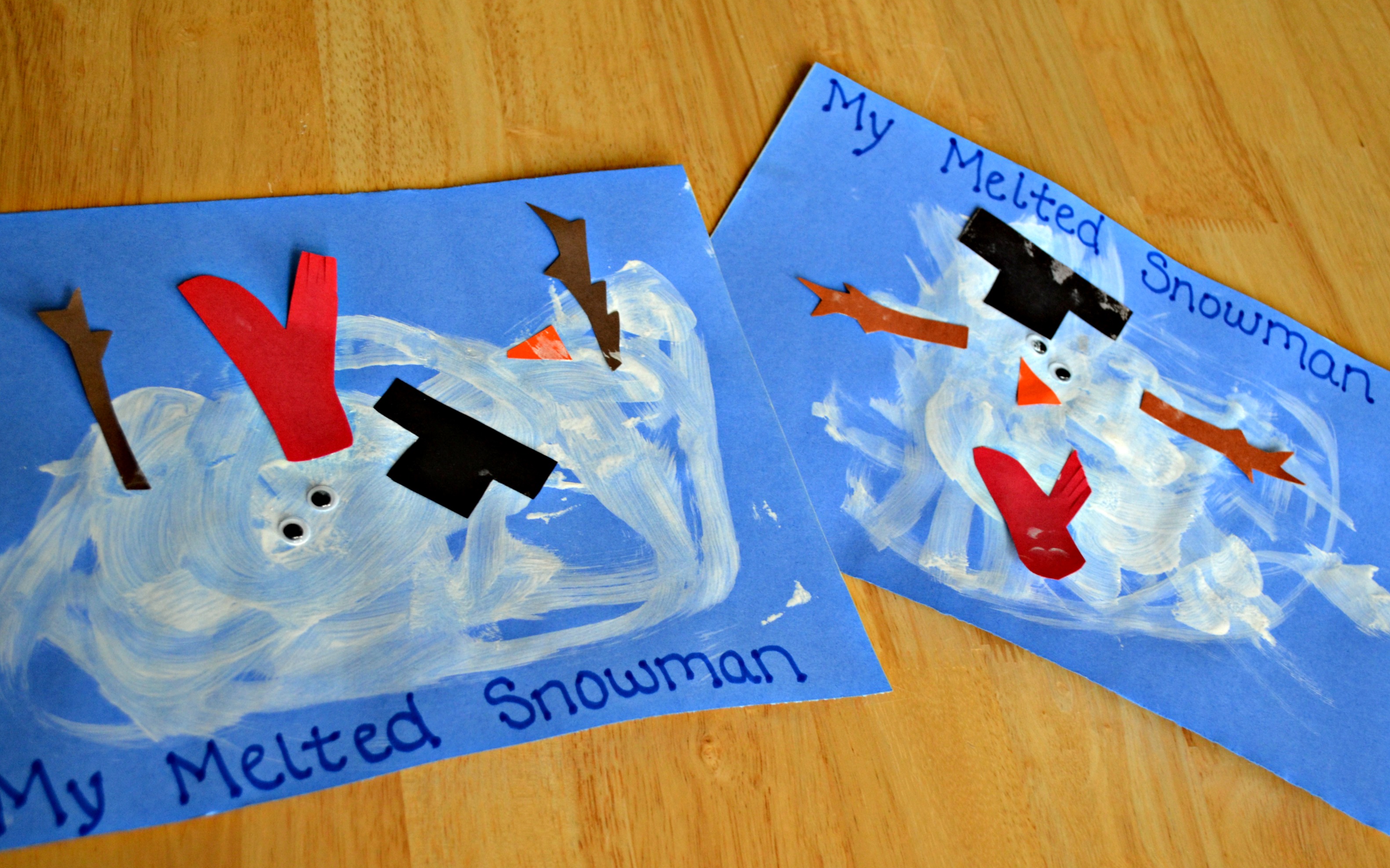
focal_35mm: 49
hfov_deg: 41.1
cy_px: 460
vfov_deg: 26.3
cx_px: 696
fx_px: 1856
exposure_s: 1/60
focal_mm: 32
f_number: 4.8
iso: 900
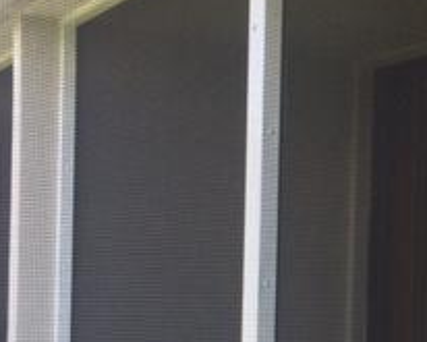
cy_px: 276
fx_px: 1113
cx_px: 477
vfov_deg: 17.3
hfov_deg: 20.6
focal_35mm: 88
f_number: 2.2
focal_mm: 4.15
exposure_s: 1/236
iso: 32
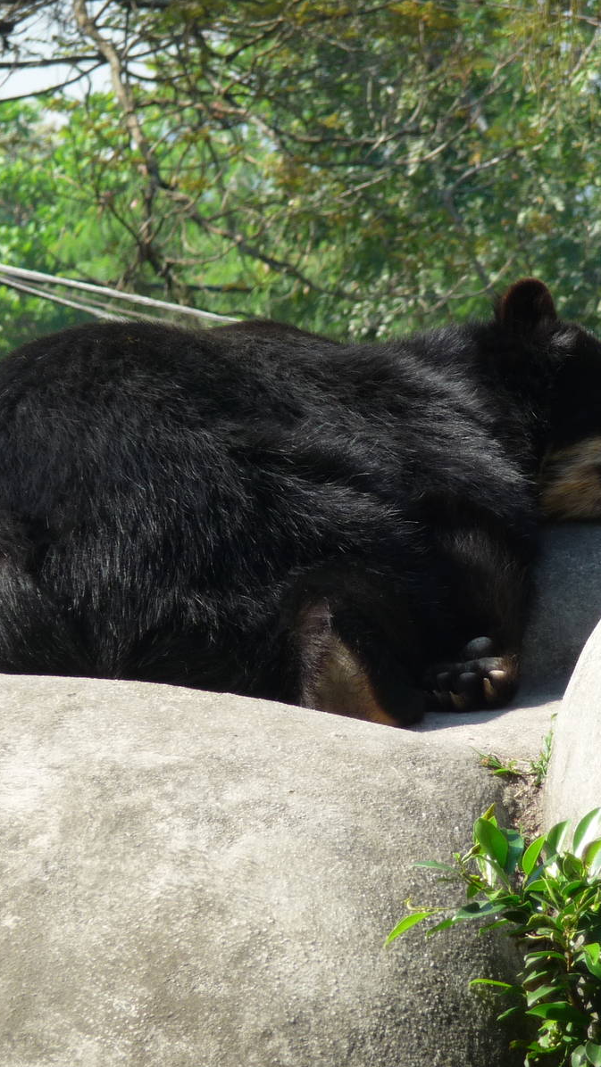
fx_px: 10564
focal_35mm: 373
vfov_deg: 5.8
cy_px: 533
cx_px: 422
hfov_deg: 3.3
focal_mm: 44
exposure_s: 1/160
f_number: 4.9
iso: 100
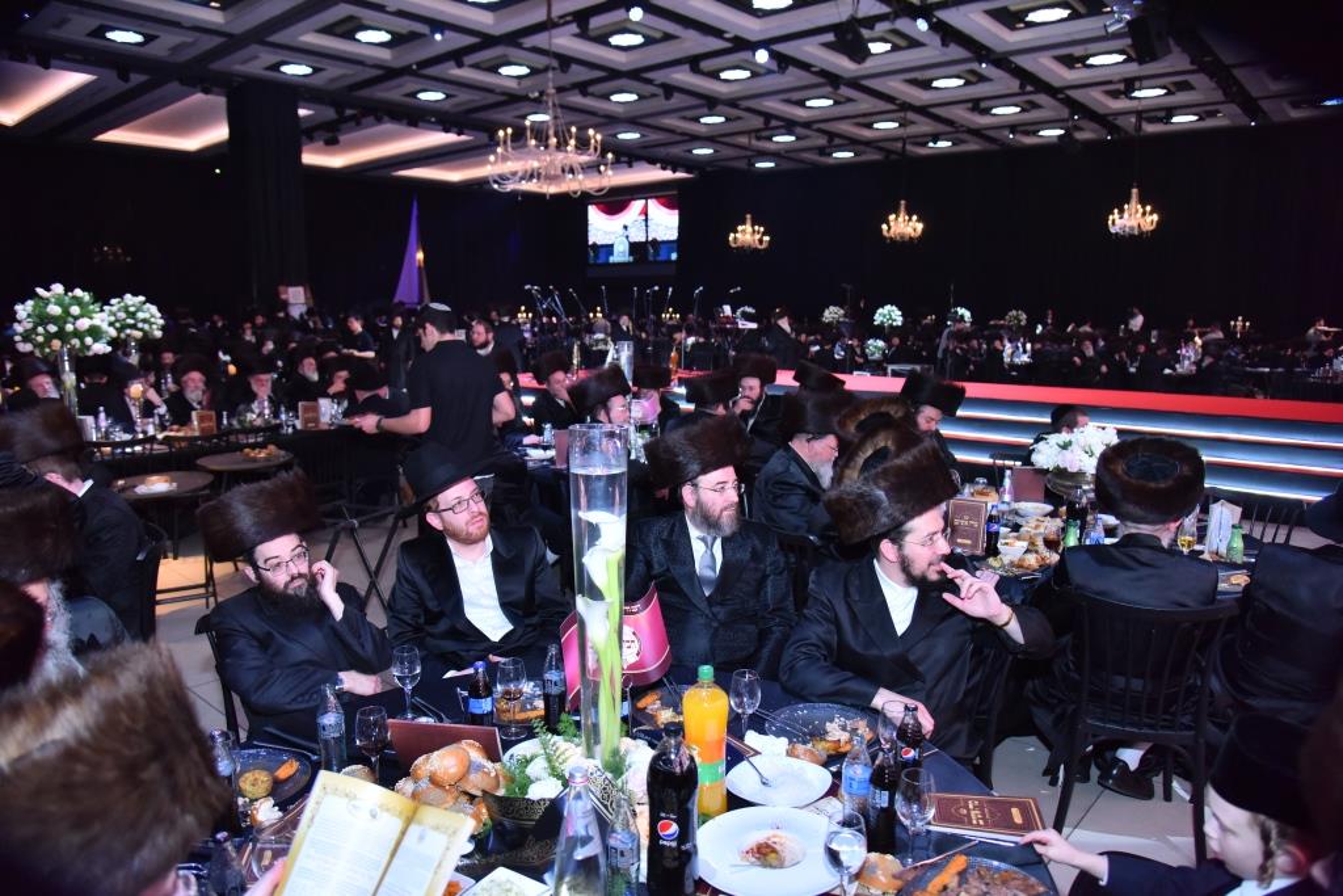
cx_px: 672
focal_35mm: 24
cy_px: 448
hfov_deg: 73.7
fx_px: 895
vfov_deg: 53.1
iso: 2000
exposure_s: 1/250
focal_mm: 24
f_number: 4
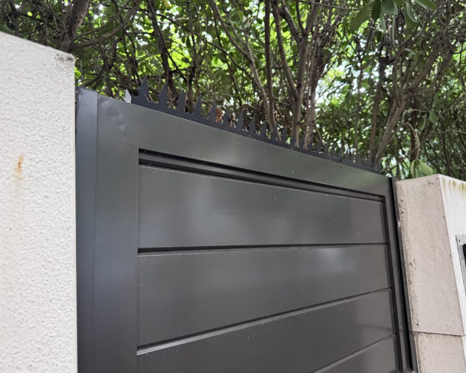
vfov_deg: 54.9
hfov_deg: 65.9
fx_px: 359
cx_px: 252
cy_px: 187
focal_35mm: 26
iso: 800
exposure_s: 1/60
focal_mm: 6.76
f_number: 1.78
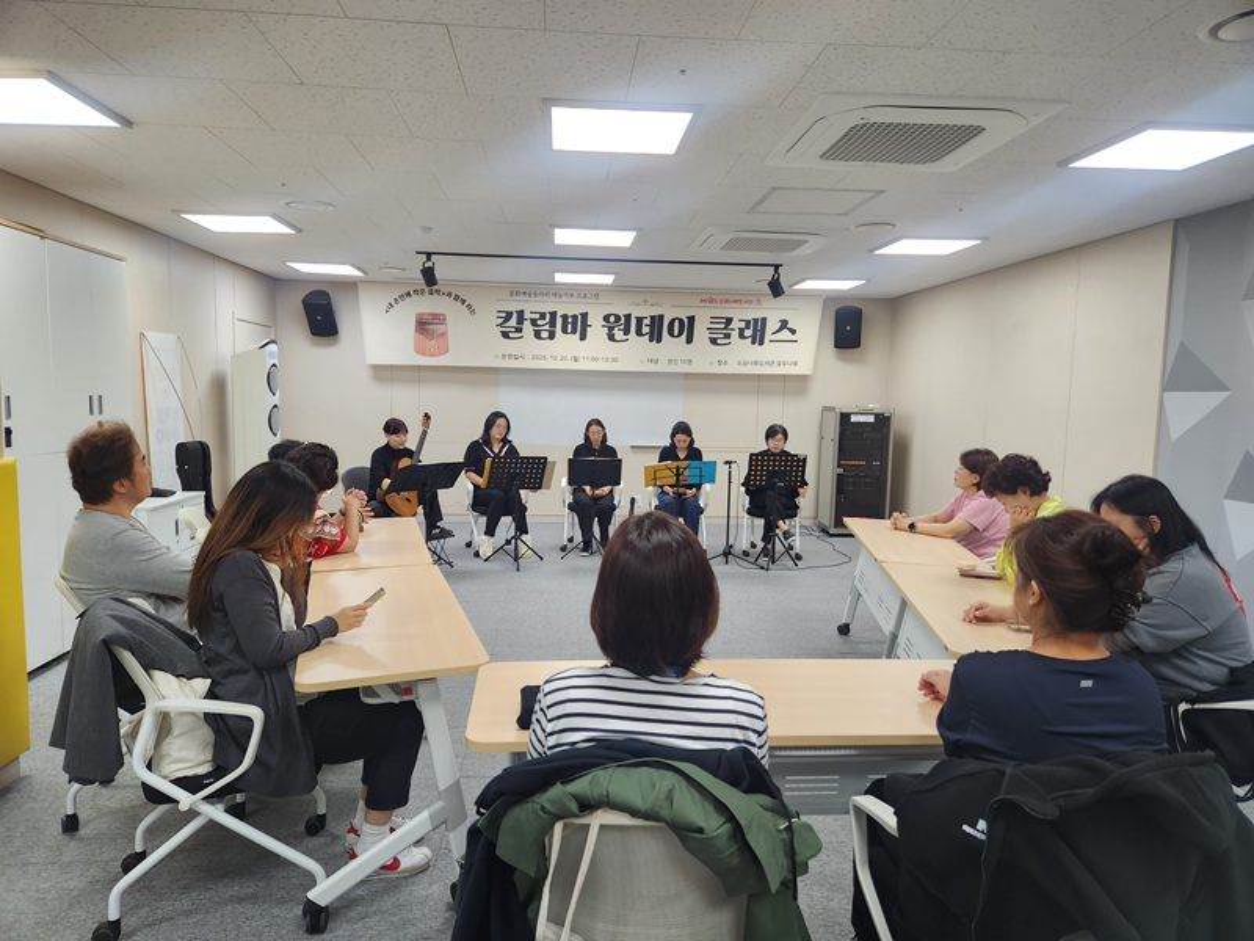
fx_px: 833
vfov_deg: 58.9
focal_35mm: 23
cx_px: 627
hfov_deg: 73.9
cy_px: 470
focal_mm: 5.4
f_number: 1.8
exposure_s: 1/120
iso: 100
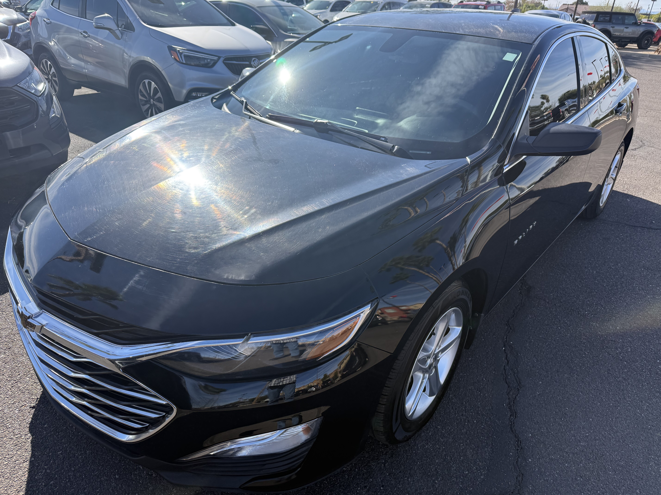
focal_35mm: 24
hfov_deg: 71.6
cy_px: 248
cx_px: 330
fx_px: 458
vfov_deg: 56.8
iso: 100
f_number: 1.78
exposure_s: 1/2703
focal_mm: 6.76
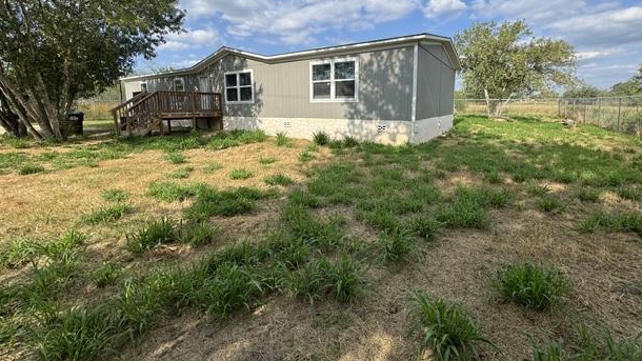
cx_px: 325
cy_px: 136
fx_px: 272
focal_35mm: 16
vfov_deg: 66.1
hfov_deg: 99.4
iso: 40
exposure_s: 1/1506
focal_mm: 2.22
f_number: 2.2
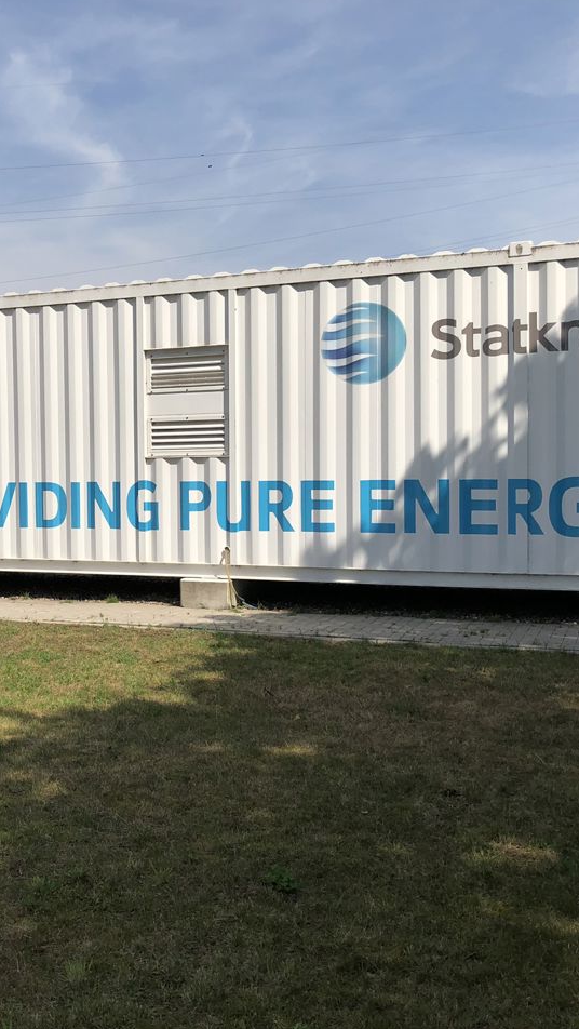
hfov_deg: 28.2
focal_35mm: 41
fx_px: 1118
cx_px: 84
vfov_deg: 49.4
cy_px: 513
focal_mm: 4
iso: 25
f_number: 1.8
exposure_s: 1/3690
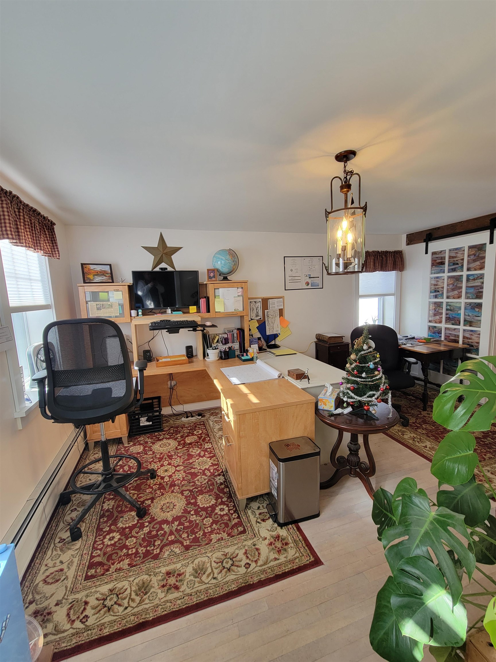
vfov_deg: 106.2
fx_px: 248
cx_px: 248
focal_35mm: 13
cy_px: 331
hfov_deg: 89.9
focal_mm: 2.2
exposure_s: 1/60
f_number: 2.2
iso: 64
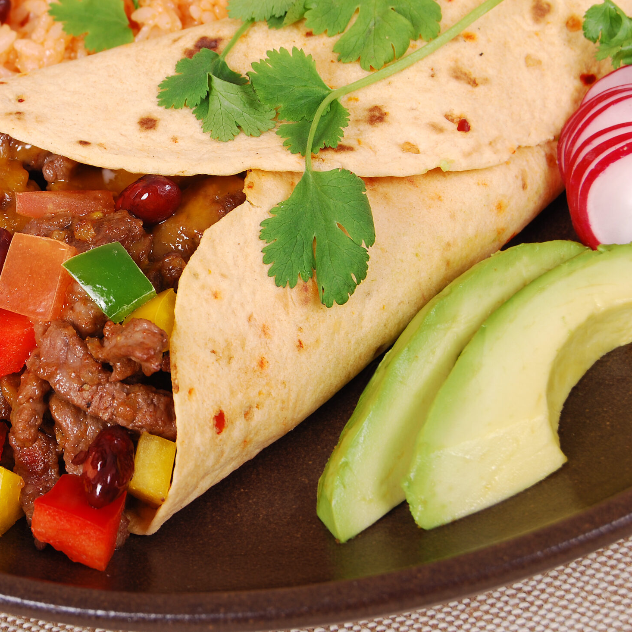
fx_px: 2210
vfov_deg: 16.3
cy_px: 297
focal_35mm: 107
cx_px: 88
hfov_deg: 16.1
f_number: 10
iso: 100
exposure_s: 1/125
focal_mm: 48
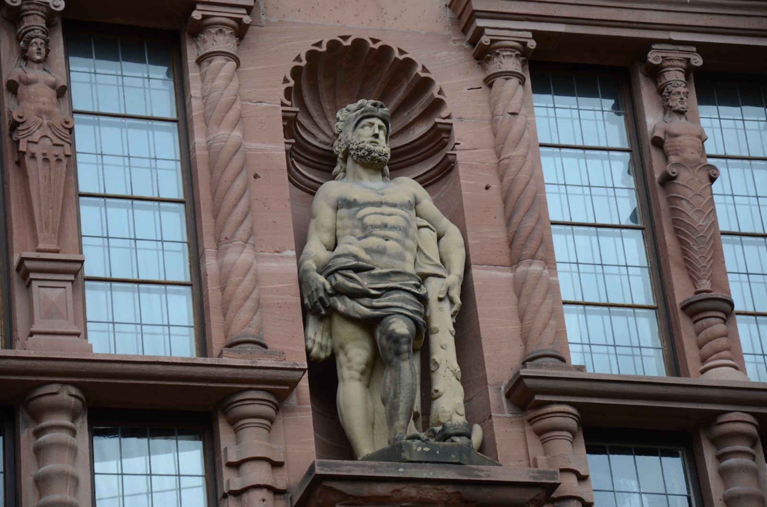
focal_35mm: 135
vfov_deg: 10.1
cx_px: 384
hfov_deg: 15.2
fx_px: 2870
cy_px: 254
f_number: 5.6
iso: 250
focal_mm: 90
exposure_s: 1/100
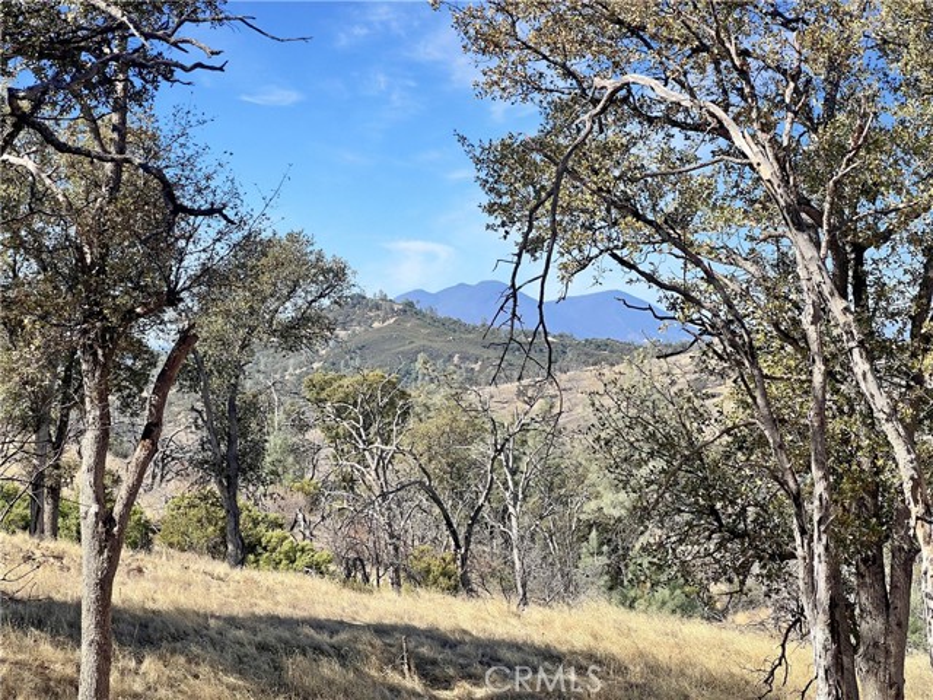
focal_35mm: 77
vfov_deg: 19.1
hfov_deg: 25.3
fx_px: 2075
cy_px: 350
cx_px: 466
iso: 32
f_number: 2.8
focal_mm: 9
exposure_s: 1/492
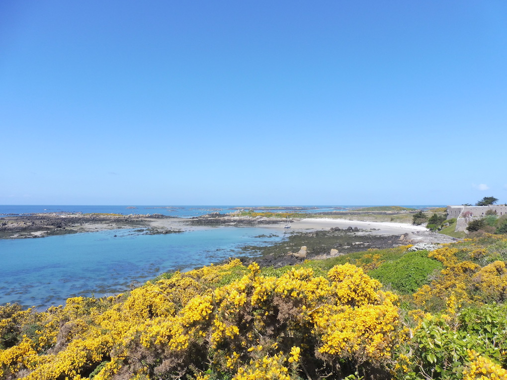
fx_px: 352
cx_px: 254
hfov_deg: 71.6
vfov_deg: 56.8
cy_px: 190
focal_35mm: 24
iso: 100
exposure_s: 1/1000
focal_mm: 4.3
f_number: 4
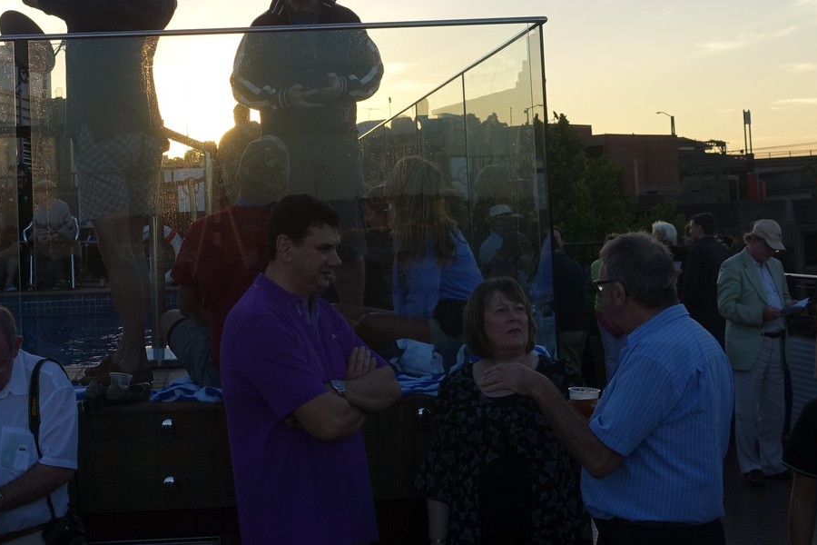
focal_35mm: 68
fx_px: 1543
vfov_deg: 19.8
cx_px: 267
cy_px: 109
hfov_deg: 29.4
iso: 125
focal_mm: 12.35
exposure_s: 1/640
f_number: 4
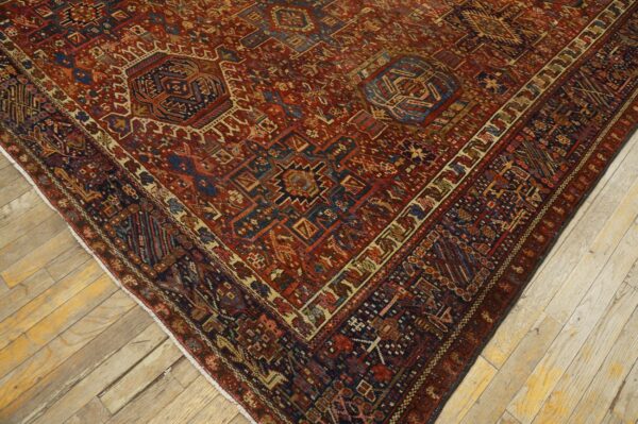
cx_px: 319
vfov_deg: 47.9
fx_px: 478
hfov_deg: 67.4
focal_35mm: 27
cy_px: 212
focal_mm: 18
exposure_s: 1/60
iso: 1600
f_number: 4
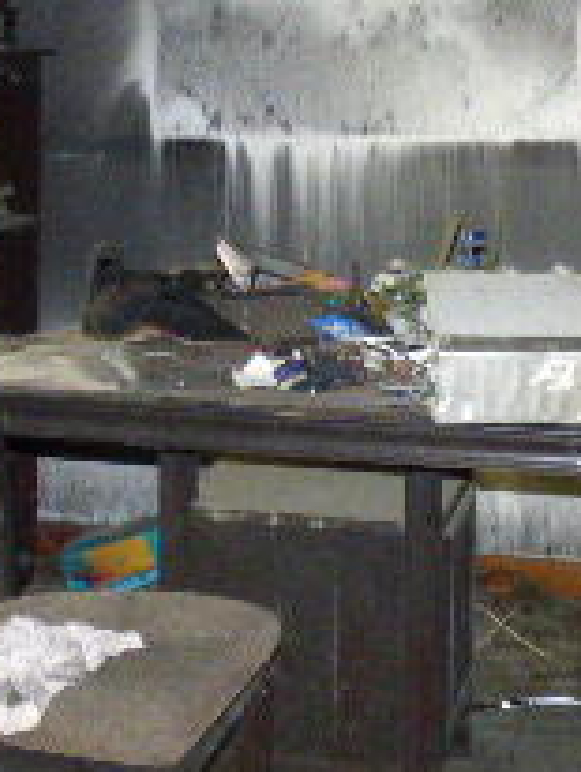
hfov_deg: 23.6
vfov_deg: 30.6
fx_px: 1385
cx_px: 364
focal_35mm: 62
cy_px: 180
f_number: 2.8
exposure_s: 1/60
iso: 800
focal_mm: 3.58
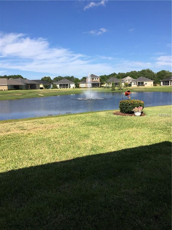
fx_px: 192
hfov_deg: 48.2
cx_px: 86
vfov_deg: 61.7
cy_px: 115
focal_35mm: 29
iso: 25
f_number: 2.2
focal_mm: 4.15
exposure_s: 1/1876
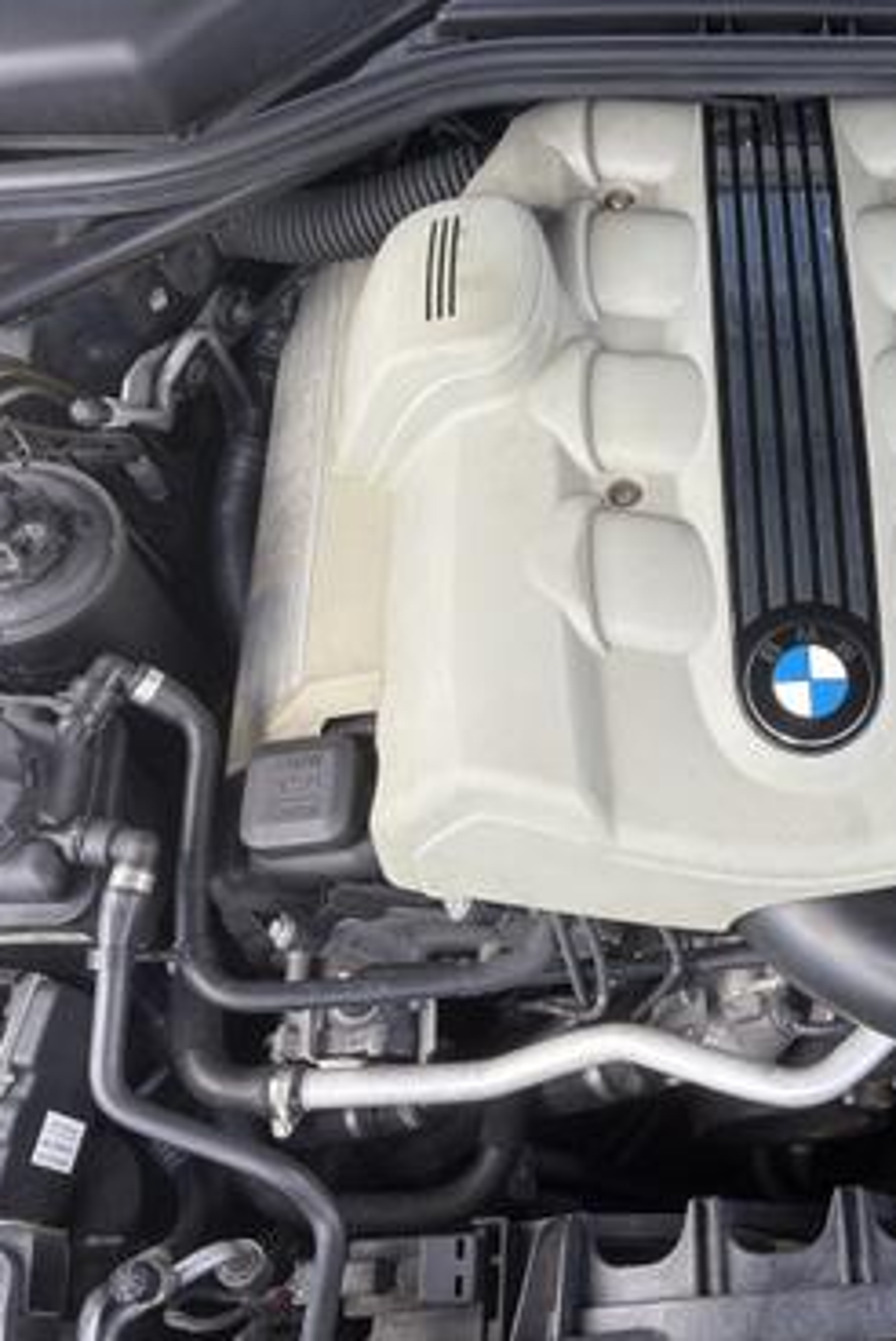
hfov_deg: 33.9
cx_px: 820
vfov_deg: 51.8
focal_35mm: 37
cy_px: 660
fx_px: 1379
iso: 40
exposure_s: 1/250
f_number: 1.6
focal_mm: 5.96
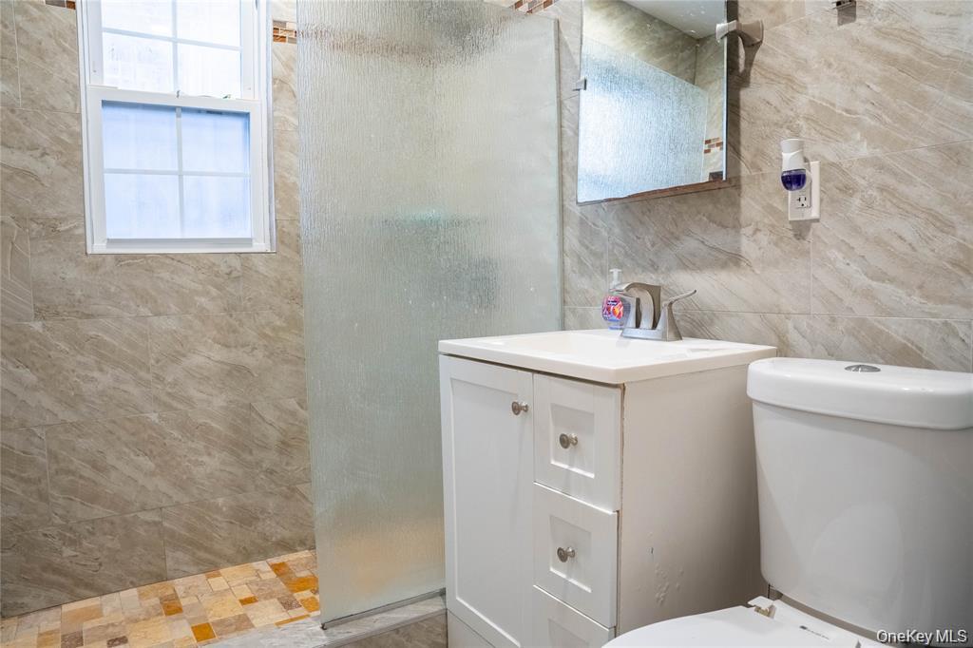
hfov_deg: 73.8
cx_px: 486
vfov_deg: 53.1
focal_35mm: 24
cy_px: 324
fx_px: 648
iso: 2000
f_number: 4.5
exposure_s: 1/640
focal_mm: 24
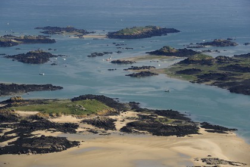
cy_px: 84
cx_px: 125
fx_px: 1042
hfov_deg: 13.7
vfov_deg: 9.1
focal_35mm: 150
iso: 400
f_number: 7.1
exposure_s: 1/1600
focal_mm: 150
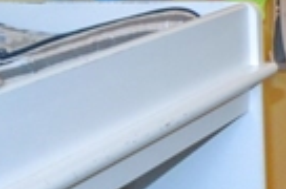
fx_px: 896
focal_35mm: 113
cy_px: -89
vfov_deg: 11.6
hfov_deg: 14.8
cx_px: 574
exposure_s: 1/60
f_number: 3.5
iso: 500
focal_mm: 10
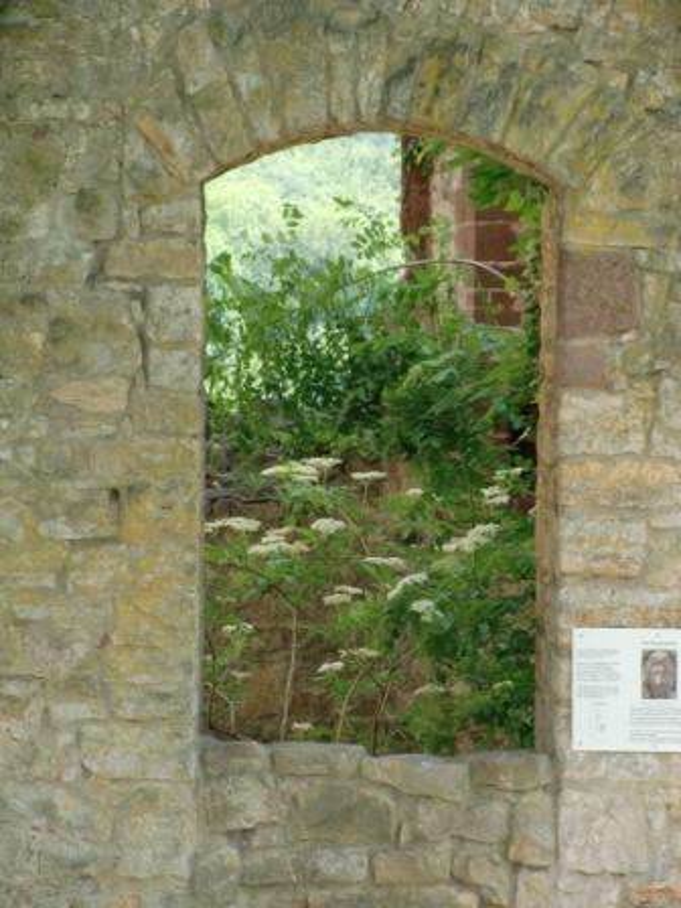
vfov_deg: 11.8
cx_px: 340
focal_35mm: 168
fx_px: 4407
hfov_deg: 8.8
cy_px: 454
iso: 160
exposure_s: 1/160
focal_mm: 30.1
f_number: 4.8
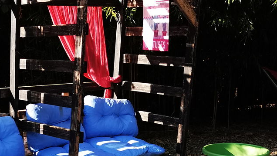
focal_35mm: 74
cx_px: 91
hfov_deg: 28.4
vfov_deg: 16.2
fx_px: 544
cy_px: 119
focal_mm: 5.56
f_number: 1.6
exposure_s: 1/569
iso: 50
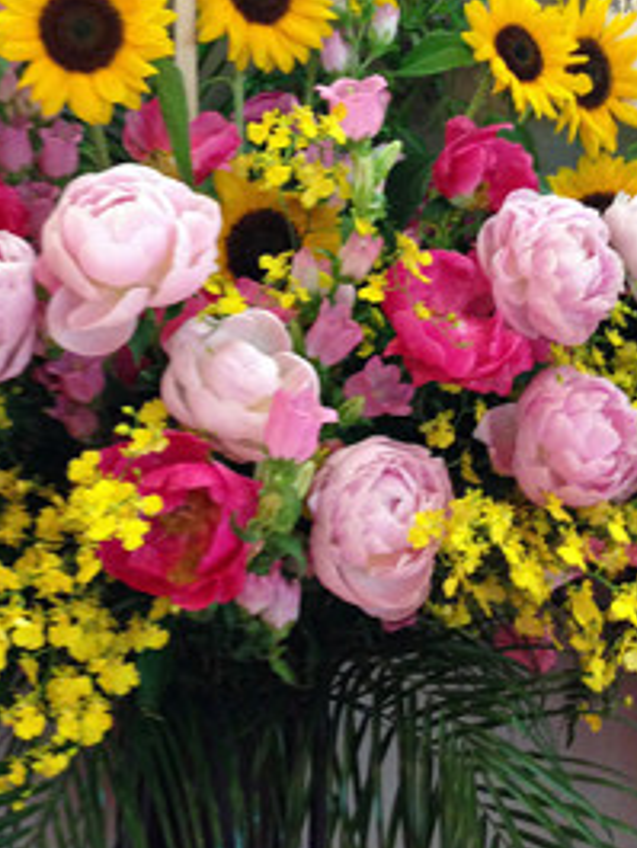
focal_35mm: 56
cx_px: 221
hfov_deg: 26.0
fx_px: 1373
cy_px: 253
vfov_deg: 33.9
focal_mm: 4.13
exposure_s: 1/20
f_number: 2.4
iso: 200
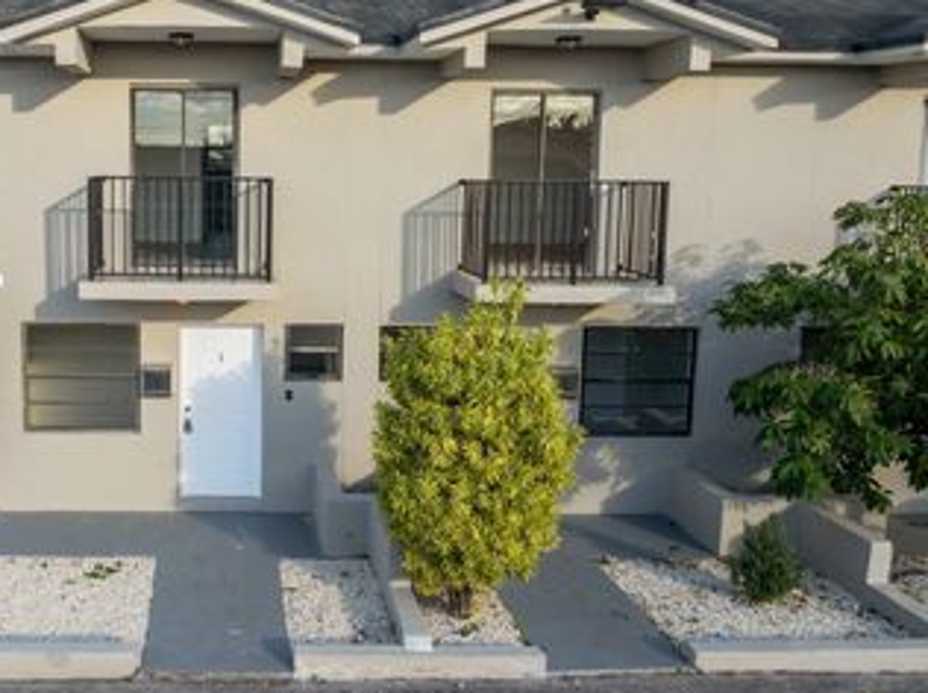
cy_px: 300
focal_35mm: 38
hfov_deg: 47.2
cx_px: 229
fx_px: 1017
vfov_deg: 37.6
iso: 100
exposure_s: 1/50
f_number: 11
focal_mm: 12.29
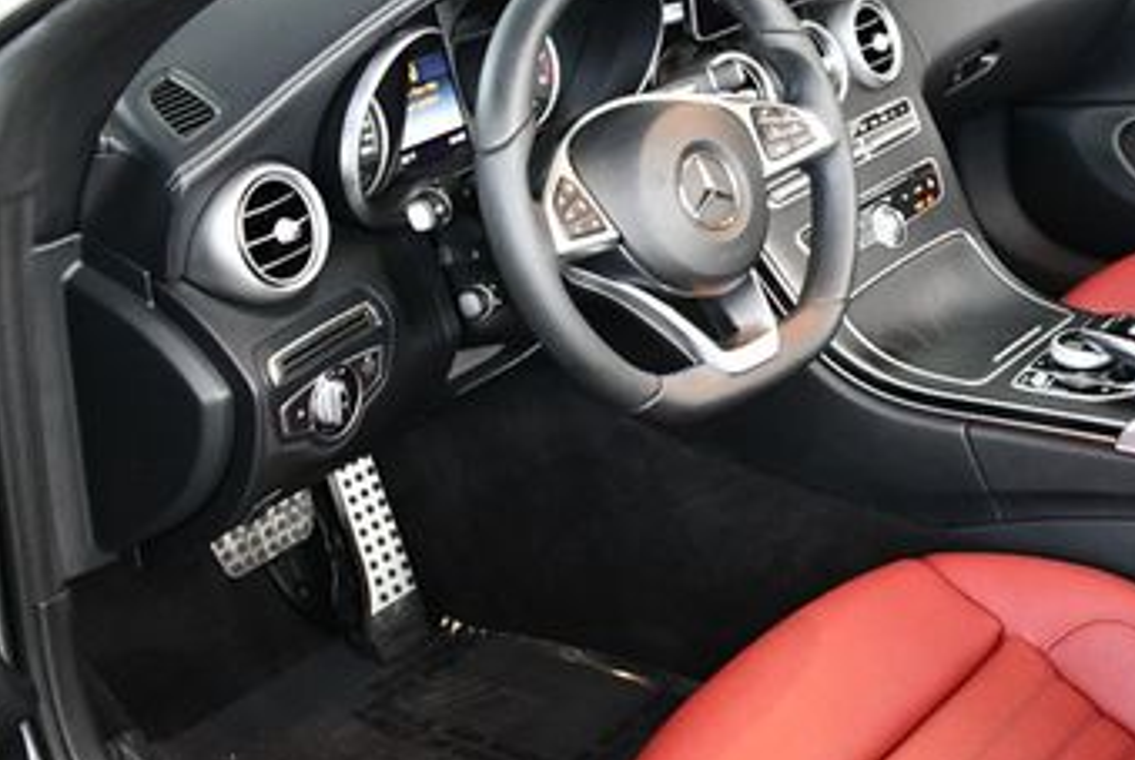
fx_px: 2147
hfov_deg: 28.2
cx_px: 1068
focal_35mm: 68
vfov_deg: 20.0
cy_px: 479
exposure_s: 1/125
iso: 2200
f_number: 3.5
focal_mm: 18
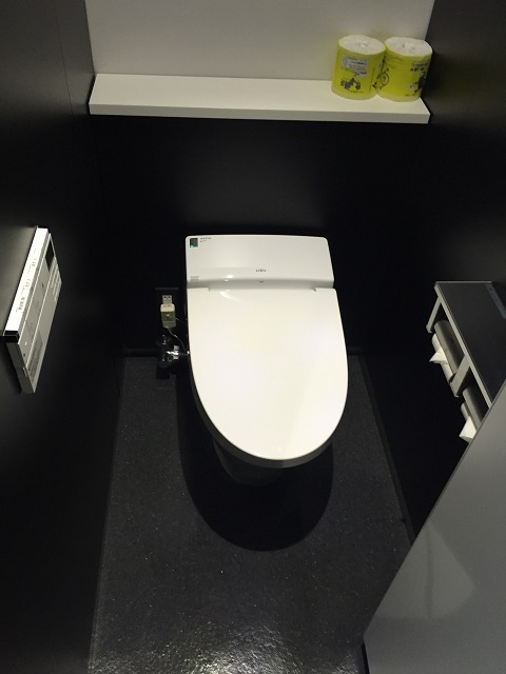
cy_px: 337
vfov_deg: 61.7
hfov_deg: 48.2
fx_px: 565
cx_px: 253
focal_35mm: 29
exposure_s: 1/30
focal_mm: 4.15
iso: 125
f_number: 2.2
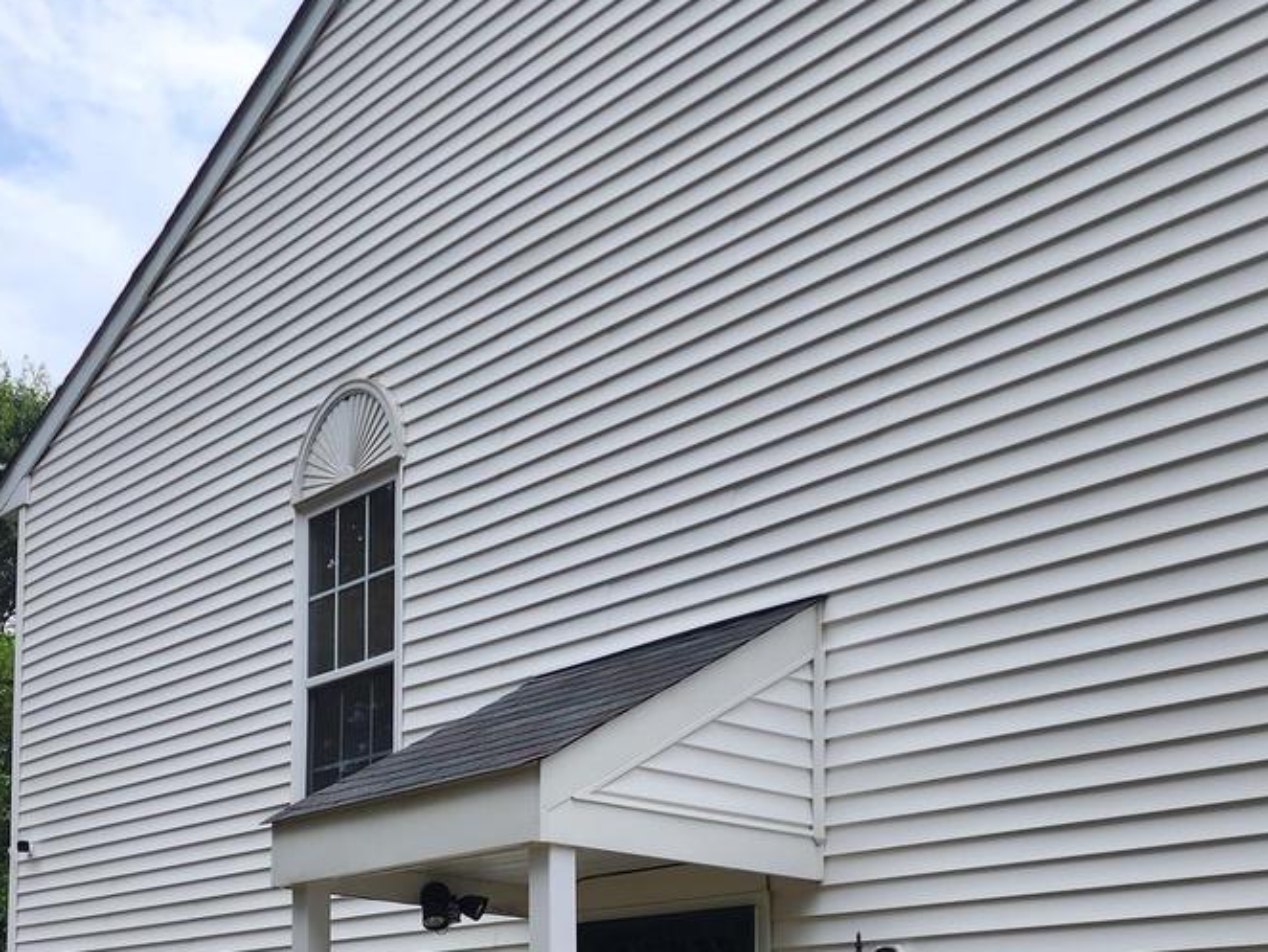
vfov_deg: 27.5
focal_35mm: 50
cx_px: 540
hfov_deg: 38.1
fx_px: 1832
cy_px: 944
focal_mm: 6.4
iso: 12
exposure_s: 1/756
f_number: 1.8
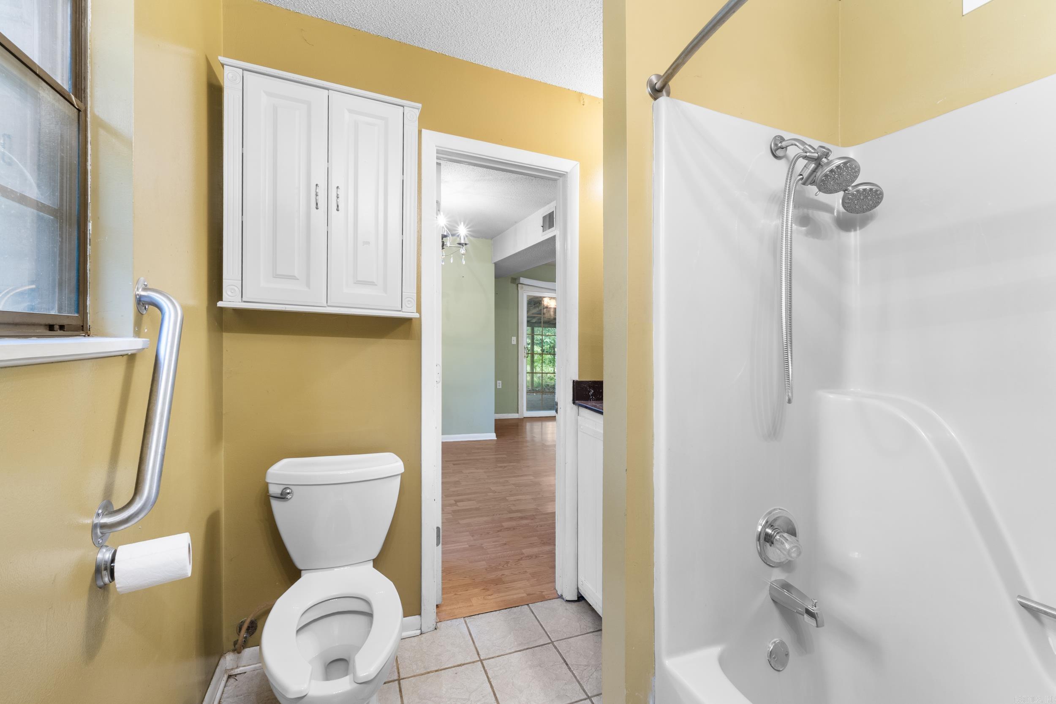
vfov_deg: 77.3
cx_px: 528
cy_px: 352
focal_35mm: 15
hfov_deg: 100.4
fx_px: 440
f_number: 9
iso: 200
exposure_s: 1.3
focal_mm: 10
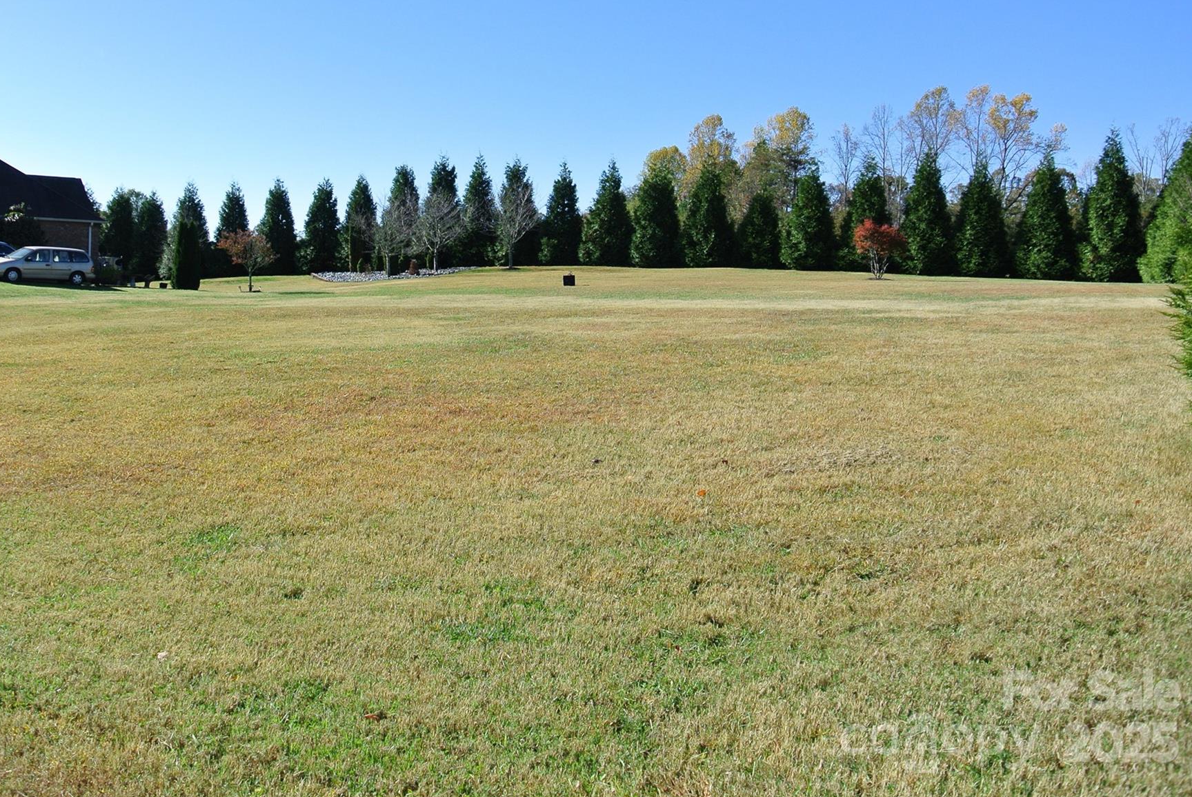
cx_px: 524
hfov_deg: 58.5
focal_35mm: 32
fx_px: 1061
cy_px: 327
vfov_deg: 41.1
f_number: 4.5
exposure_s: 1/500
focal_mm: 10
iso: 100
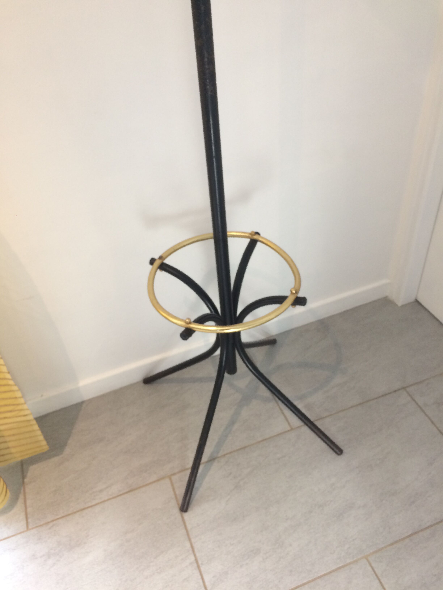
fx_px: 495
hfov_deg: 48.2
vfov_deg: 61.7
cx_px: 222
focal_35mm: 29
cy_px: 295
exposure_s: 1/33
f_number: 2.2
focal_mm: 4.15
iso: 125
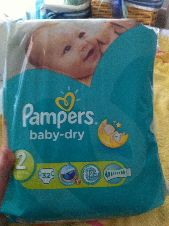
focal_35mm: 35
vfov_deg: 52.7
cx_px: 84
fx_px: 228
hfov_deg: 40.6
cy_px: 113
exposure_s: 1/17
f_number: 2.8
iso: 800
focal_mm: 3.85
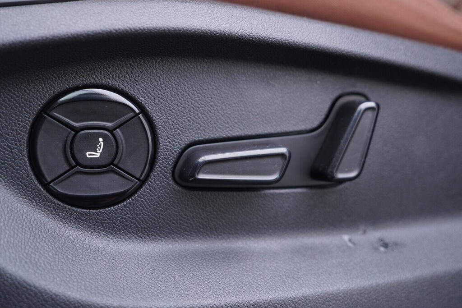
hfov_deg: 53.1
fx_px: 462
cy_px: 154
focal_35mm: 36
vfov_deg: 36.9
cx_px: 231
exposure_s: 1/40
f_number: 2.8
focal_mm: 24
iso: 250
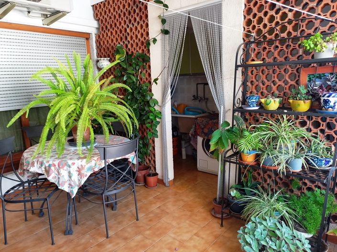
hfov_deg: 69.4
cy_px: 126
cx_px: 168
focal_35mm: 25
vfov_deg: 54.8
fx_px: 243
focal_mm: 4.65
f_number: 1.8
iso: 100
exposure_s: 1/50
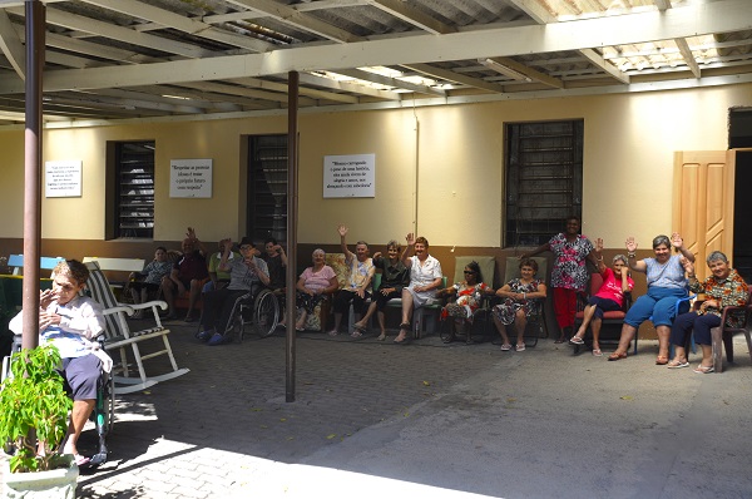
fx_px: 751
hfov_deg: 53.2
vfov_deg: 36.8
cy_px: 250
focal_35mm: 36
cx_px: 376
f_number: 6.3
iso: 200
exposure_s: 1/160
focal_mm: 24
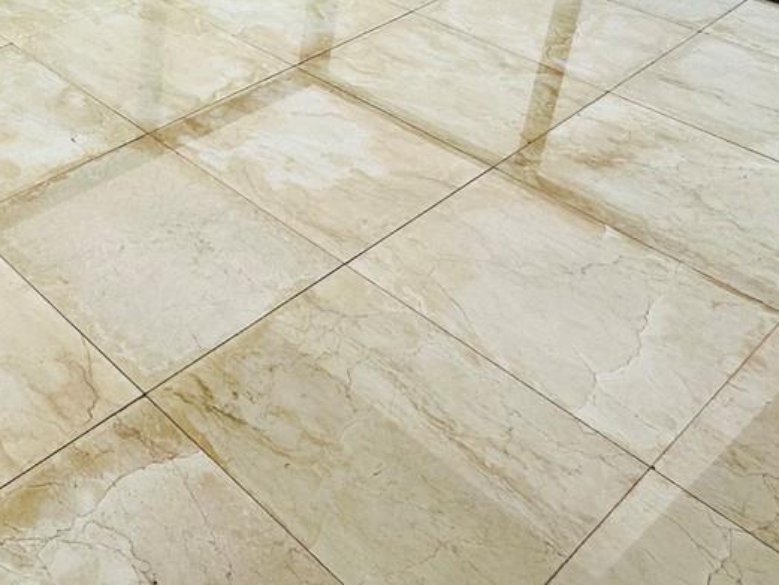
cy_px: -61
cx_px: -51
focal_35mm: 43
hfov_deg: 37.6
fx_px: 968
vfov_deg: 30.1
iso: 40
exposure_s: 1/682
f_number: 2.2
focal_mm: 2.22
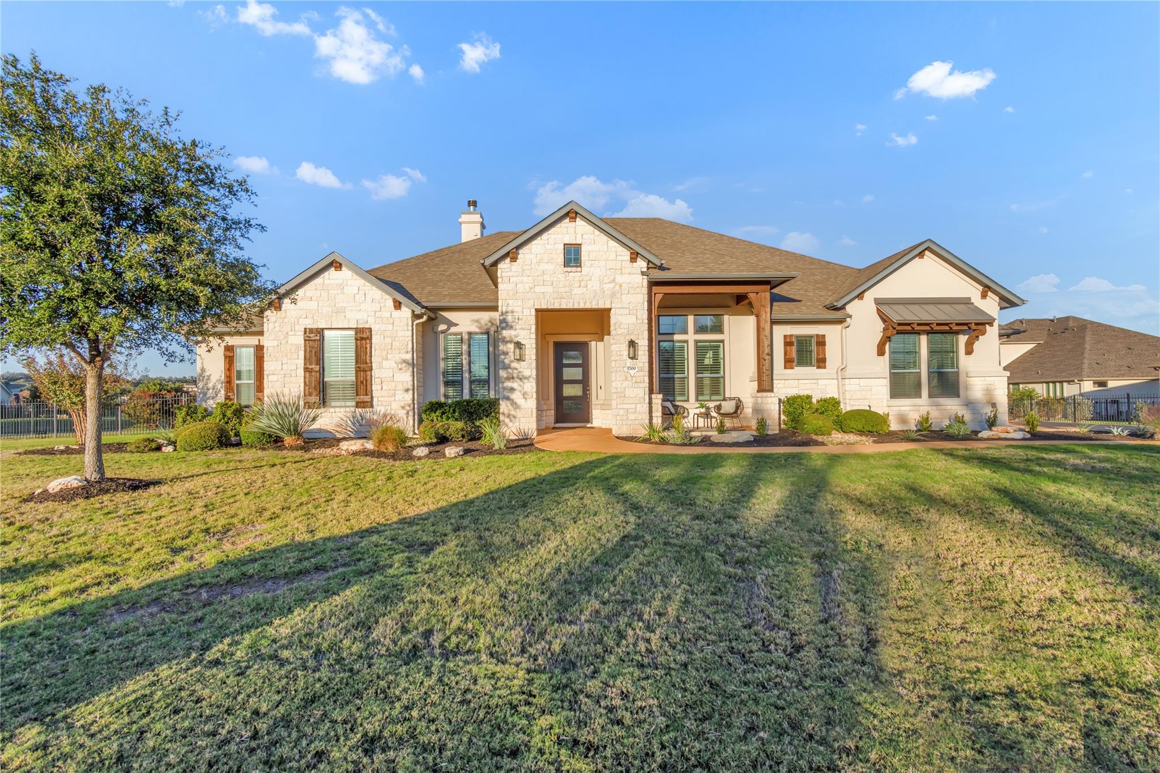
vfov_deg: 77.3
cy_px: 386
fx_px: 483
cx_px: 580
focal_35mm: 15
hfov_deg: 100.4
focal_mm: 10
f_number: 9
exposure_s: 1/400
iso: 125
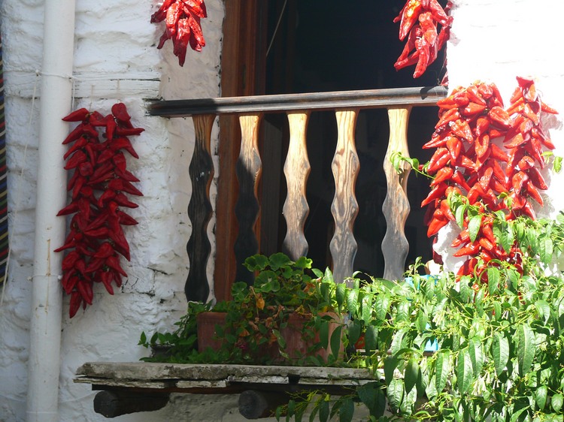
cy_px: 211
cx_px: 282
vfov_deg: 14.0
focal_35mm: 106
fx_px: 1727
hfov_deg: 18.6
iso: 100
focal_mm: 22.5
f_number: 3.6
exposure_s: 1/100
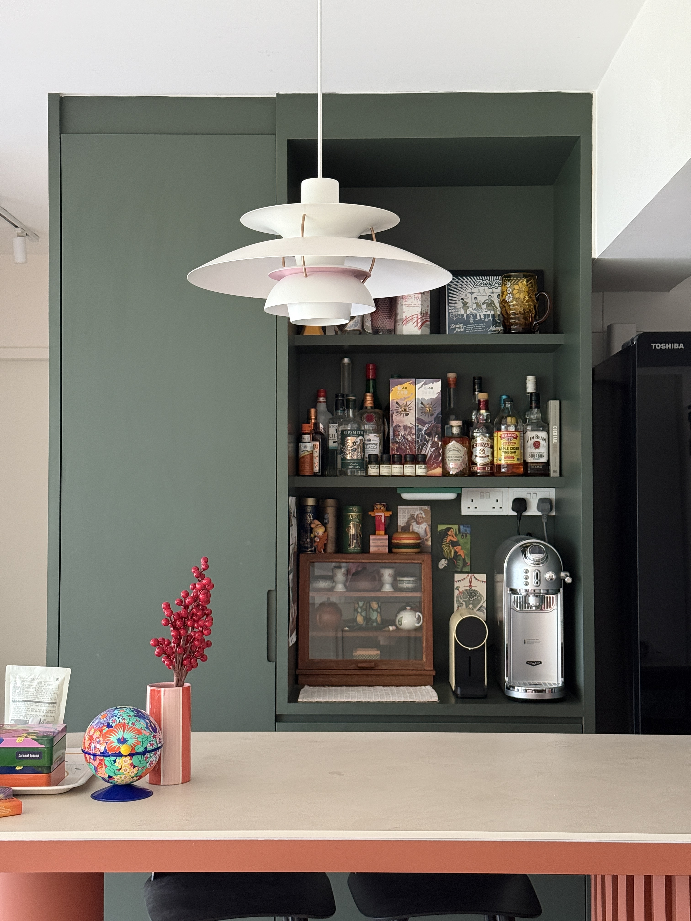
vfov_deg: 39.7
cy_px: 460
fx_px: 1278
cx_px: 346
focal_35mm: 48
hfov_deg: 30.3
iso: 320
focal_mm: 6.76
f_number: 1.78
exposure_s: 1/40
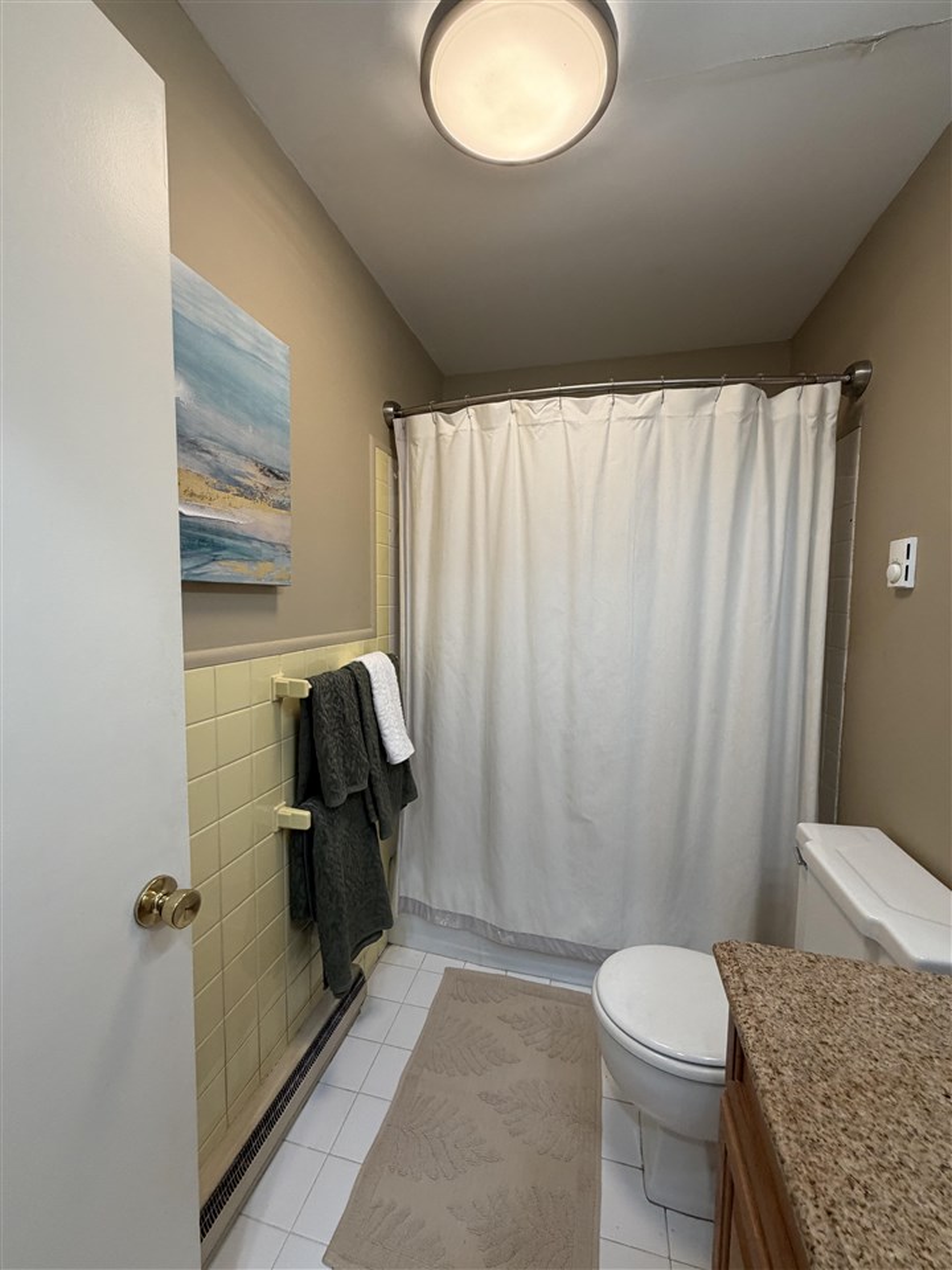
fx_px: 513
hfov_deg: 85.7
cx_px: 476
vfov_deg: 102.1
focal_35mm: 14
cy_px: 635
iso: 160
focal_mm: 2.22
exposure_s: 1/120
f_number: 2.2
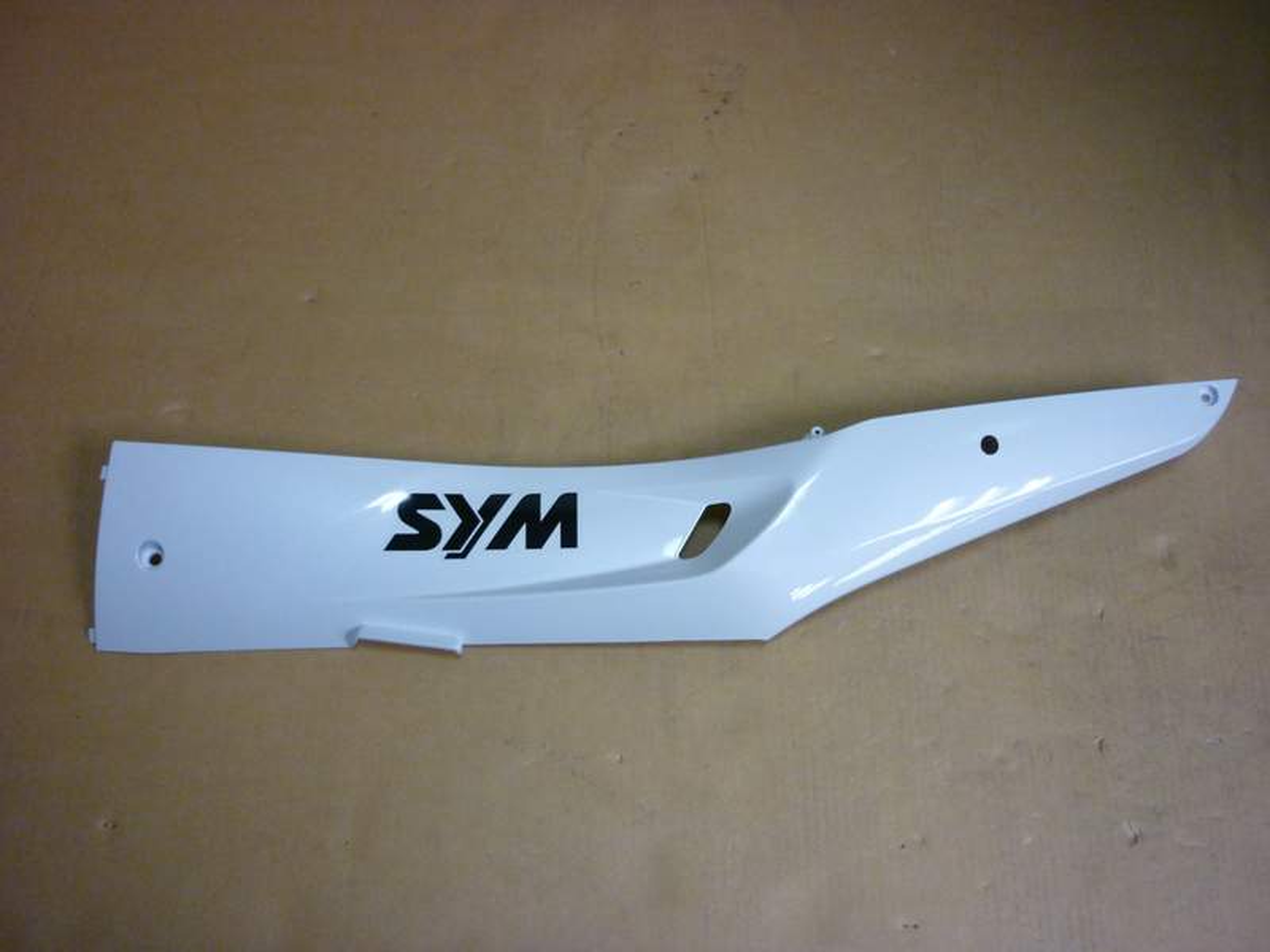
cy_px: 476
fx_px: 1211
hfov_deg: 55.4
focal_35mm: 33
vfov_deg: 42.9
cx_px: 635
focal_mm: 5.5
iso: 320
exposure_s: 1/30
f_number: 2.8
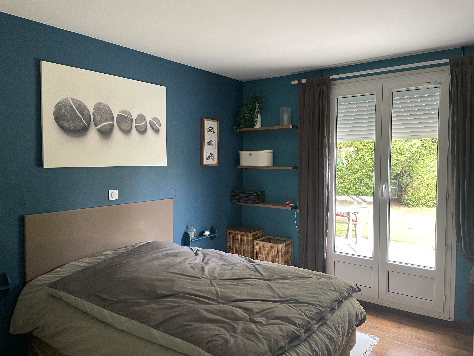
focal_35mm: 26
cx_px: 237
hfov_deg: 67.3
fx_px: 356
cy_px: 178
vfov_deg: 53.1
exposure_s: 1/60
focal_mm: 4.2
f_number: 1.6
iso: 320
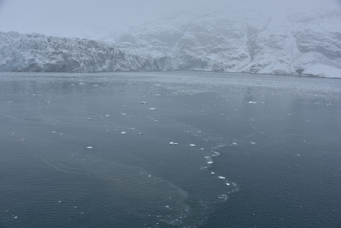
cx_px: 170
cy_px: 114
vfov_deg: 36.9
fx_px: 341
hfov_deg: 53.1
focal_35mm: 36
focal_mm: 36
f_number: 7.1
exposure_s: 1/200
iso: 100
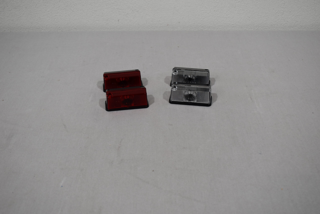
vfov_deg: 31.9
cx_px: 160
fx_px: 373
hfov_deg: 46.4
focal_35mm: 42
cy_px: 107
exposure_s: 1/125
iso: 320
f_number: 5.6
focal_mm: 28
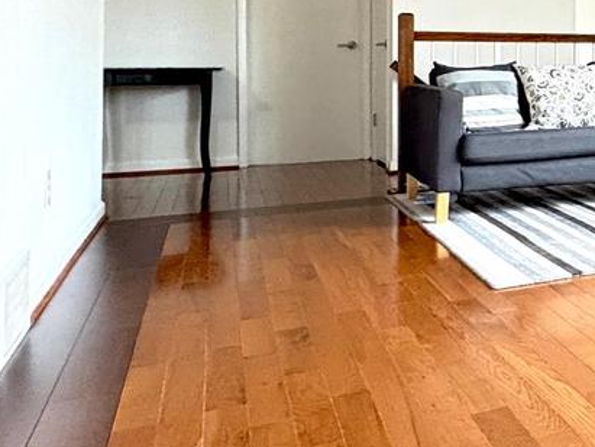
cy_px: 58
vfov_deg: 28.7
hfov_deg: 30.4
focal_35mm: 49
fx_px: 843
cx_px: 782
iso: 1000
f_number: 2.2
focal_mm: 2.22
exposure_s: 1/30
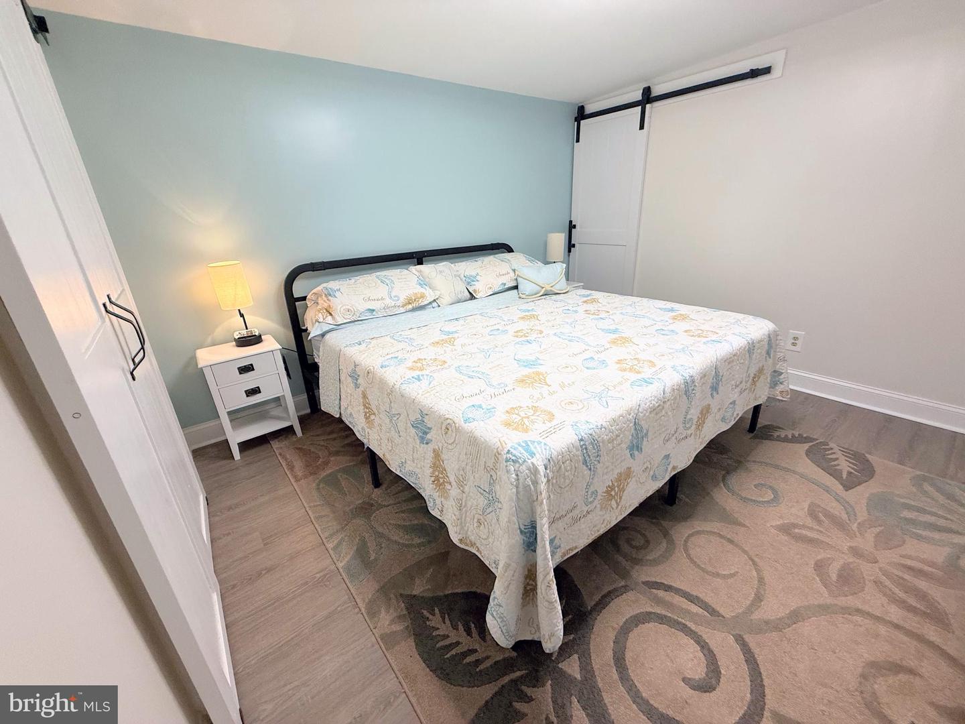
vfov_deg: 85.7
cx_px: 482
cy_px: 362
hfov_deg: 102.1
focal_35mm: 14
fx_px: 390
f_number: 2.2
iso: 160
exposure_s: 1/120
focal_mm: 2.22
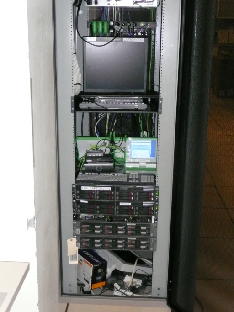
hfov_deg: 30.3
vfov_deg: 39.7
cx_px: 117
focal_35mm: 48
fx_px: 433
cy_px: 156
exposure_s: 1/30
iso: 640
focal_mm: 7.8
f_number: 4.2
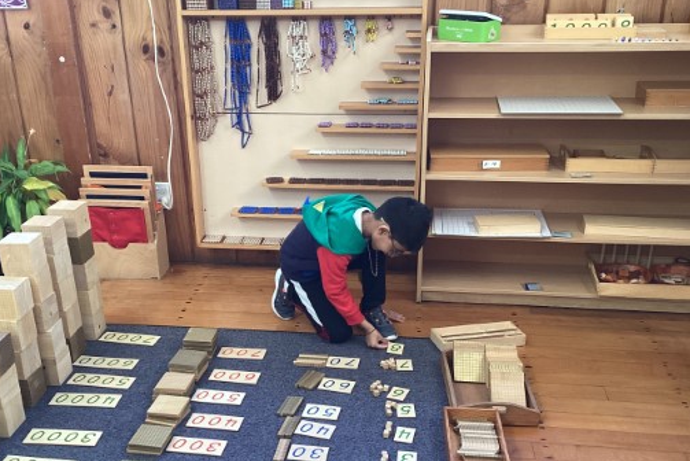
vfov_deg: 32.5
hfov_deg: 47.2
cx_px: 295
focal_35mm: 41
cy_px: 292
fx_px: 786
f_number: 2.4
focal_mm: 3.3
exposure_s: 1/50
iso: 100
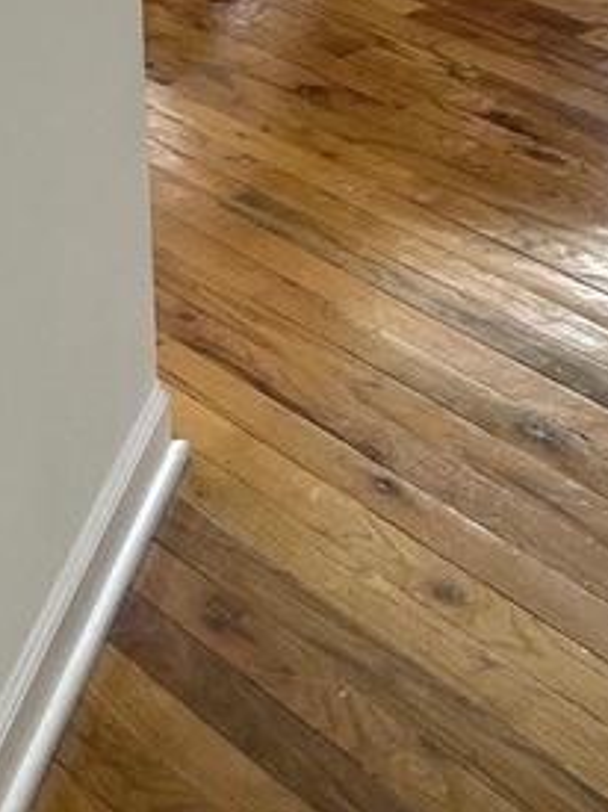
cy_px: -658
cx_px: 646
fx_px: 2391
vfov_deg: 16.2
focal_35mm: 102
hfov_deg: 14.2
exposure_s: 1/120
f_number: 1.6
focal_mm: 5.1
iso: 125
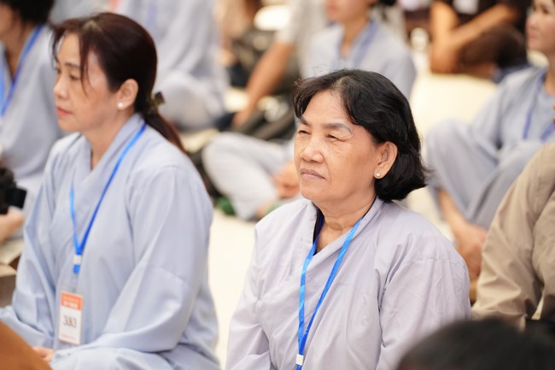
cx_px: 278
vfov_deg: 12.8
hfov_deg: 19.1
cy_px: 185
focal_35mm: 107
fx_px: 1649
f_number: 2.8
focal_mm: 107
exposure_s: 1/250
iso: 4000
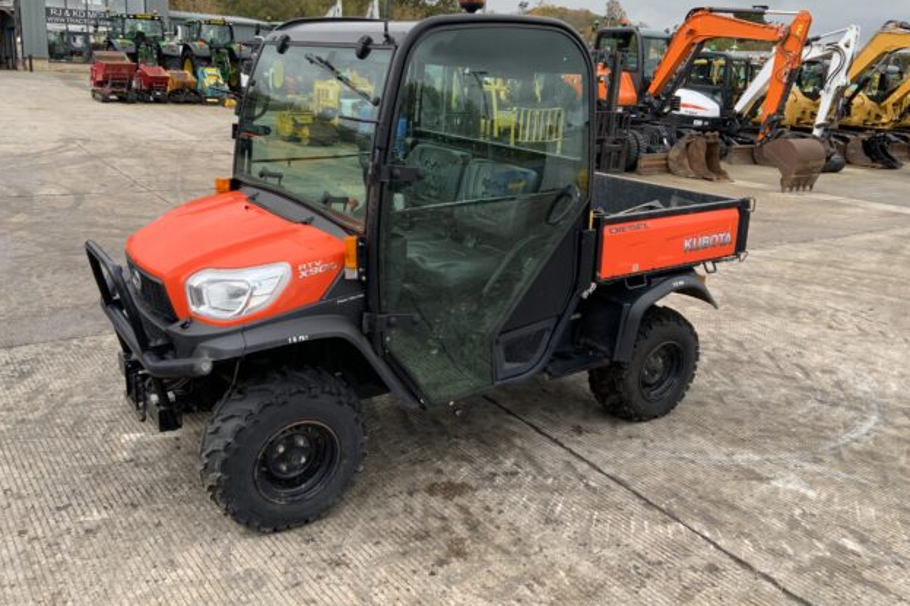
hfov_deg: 60.3
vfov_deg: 42.2
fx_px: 783
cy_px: 261
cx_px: 447
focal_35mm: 31
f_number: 1.8
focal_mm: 3
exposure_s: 1/131
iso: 16
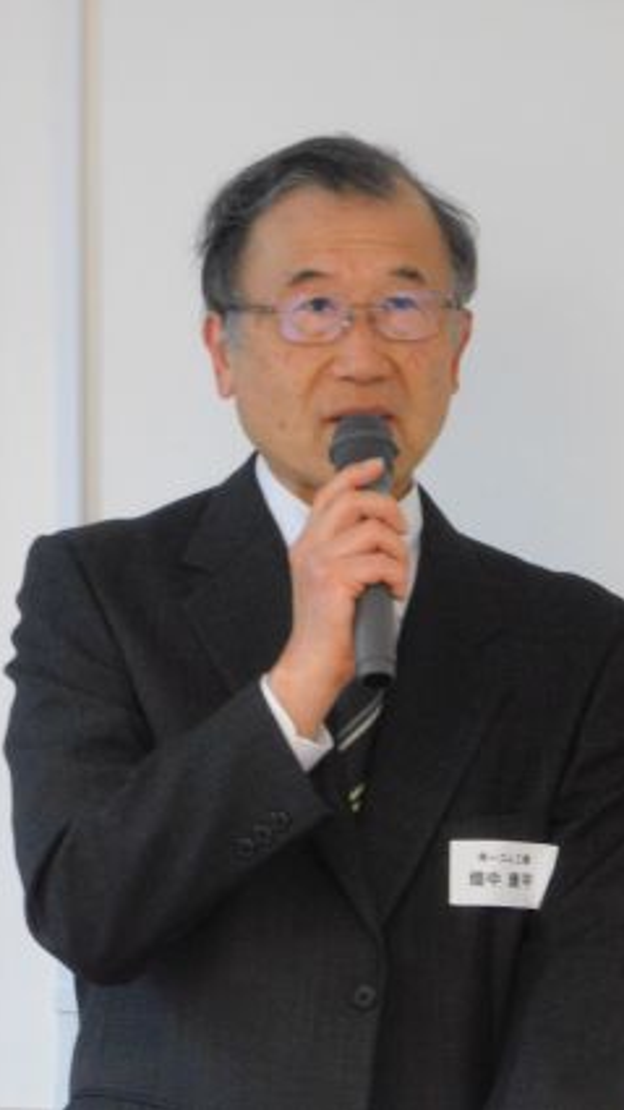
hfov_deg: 3.8
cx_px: 272
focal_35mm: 322
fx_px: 9474
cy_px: 555
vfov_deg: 6.7
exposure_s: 1/25
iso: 800
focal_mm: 52.2
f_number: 5.7
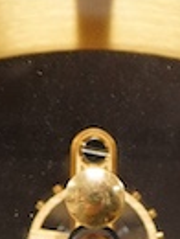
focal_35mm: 299
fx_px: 2066
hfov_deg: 5.0
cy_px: 513
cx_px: 130
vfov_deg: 6.4
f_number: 7.1
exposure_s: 1/125
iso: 1250
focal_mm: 30
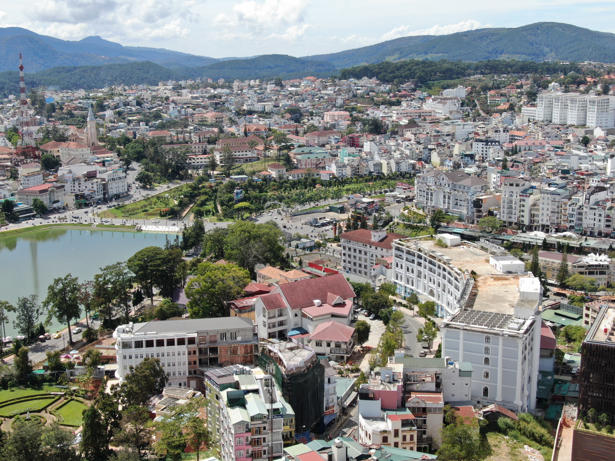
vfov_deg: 30.3
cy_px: 230
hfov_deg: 39.7
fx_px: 853
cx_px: 308
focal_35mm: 48
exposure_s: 1/640
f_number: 3.8
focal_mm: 8.6
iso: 100
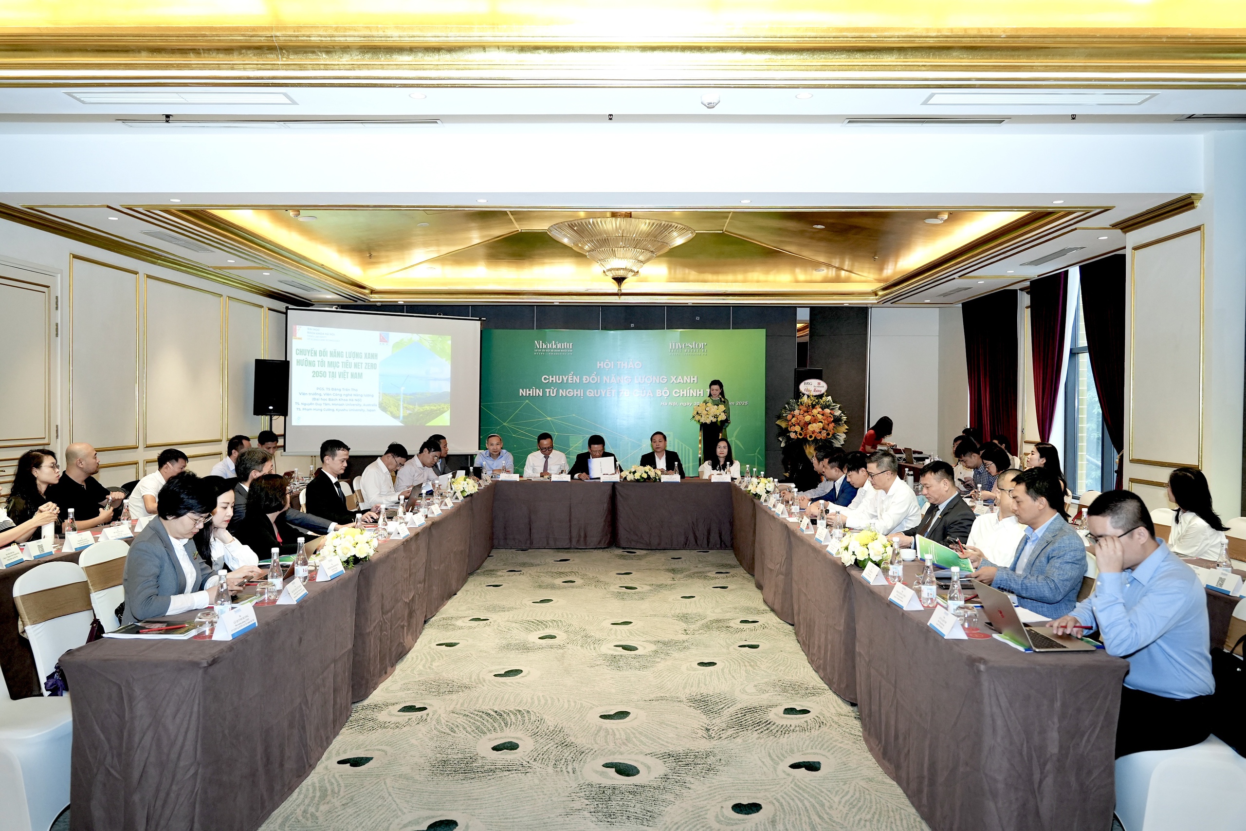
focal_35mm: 27
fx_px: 921
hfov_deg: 68.2
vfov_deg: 48.6
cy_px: 416
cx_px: 623
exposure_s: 1/200
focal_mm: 26.6
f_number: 3.5
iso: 1600
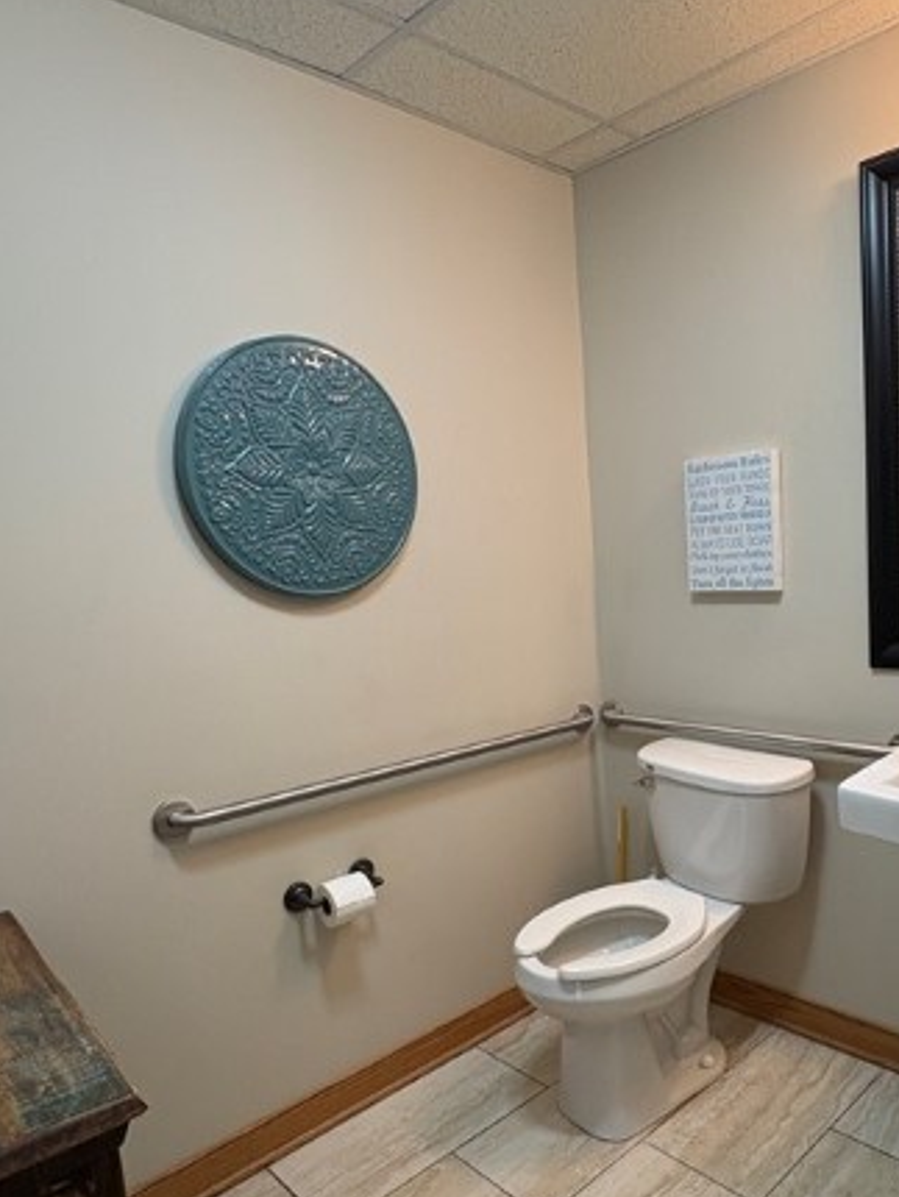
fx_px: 865
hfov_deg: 54.2
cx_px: 571
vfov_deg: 69.0
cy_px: 679
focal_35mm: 25
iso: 200
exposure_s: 1/60
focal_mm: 2.22
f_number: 2.2
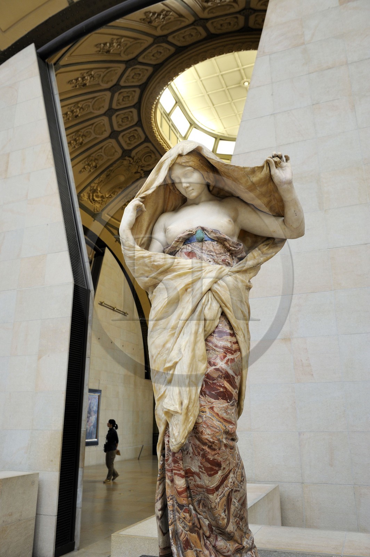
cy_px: 278
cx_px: 185
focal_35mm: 29
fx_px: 448
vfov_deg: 63.7
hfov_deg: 44.9
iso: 800
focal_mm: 29
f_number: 5.6
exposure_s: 1/50
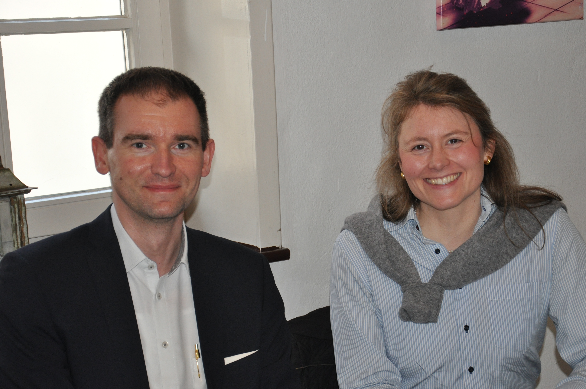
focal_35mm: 82
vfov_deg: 16.6
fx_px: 1333
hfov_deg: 24.8
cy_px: 190
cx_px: 316
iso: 800
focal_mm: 50
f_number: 5
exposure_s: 1/60
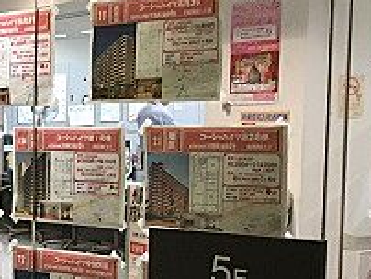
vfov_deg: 15.0
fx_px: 1052
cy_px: 231
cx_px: -176
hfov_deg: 18.0
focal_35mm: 98
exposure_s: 1/30
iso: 100
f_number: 2.4
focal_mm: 3.3
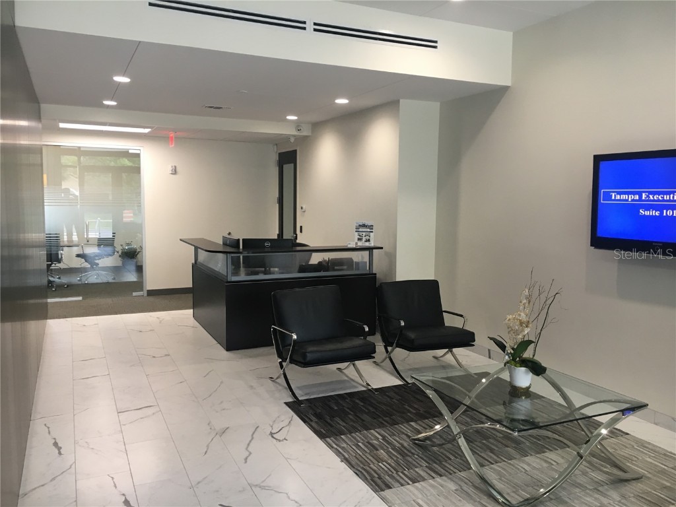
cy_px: 254
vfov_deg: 48.2
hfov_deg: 61.7
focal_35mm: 29
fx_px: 566
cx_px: 338
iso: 80
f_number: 2.2
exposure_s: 1/30
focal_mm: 4.15
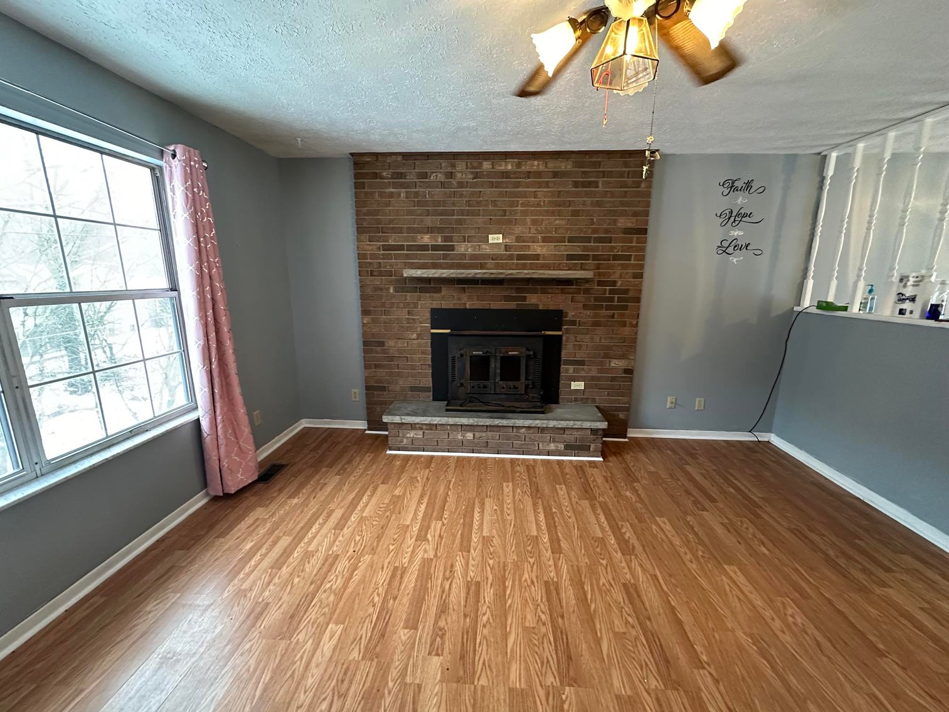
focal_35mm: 14
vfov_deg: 85.7
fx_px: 384
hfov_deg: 102.1
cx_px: 474
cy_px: 356
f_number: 2.2
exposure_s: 1/60
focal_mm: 2.22
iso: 800
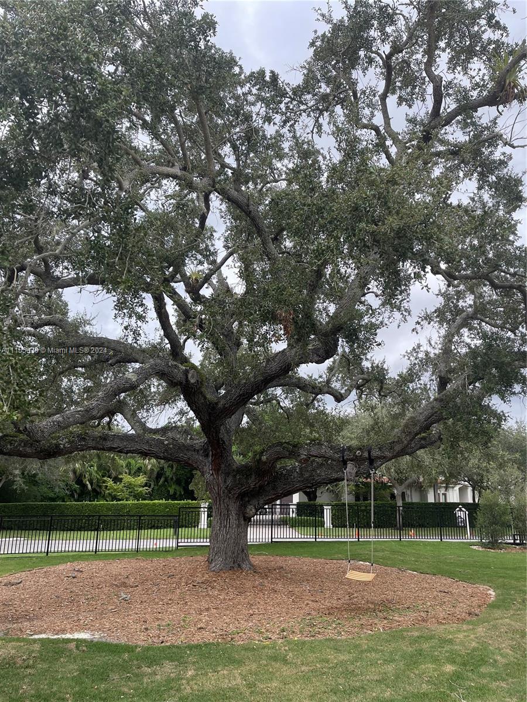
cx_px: 264
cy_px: 351
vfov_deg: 67.3
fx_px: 528
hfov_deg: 53.1
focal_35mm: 26
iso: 32
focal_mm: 5.1
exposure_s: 1/684
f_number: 1.6
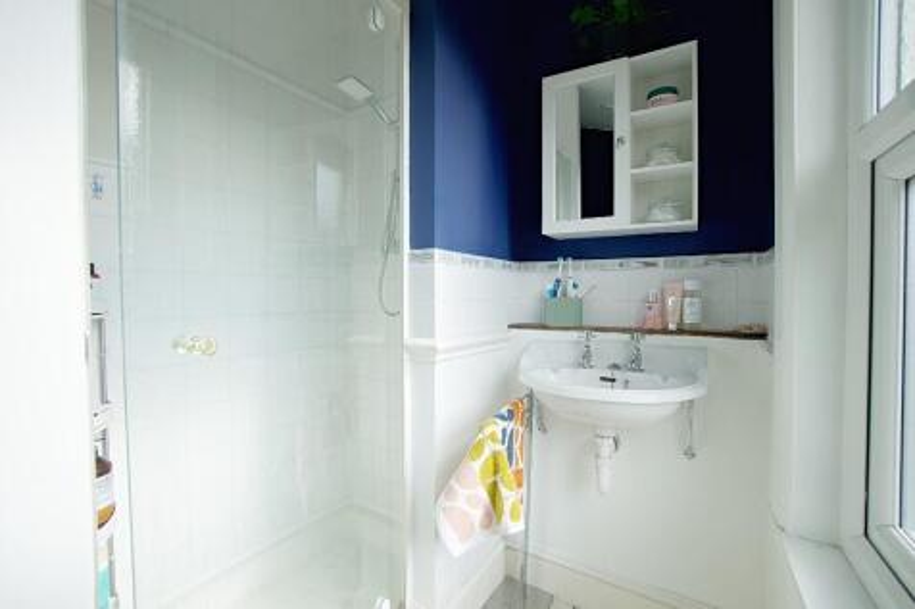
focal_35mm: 15
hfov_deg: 100.4
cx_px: 458
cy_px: 304
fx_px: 381
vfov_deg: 77.3
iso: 100
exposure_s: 1/160
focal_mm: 10
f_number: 4
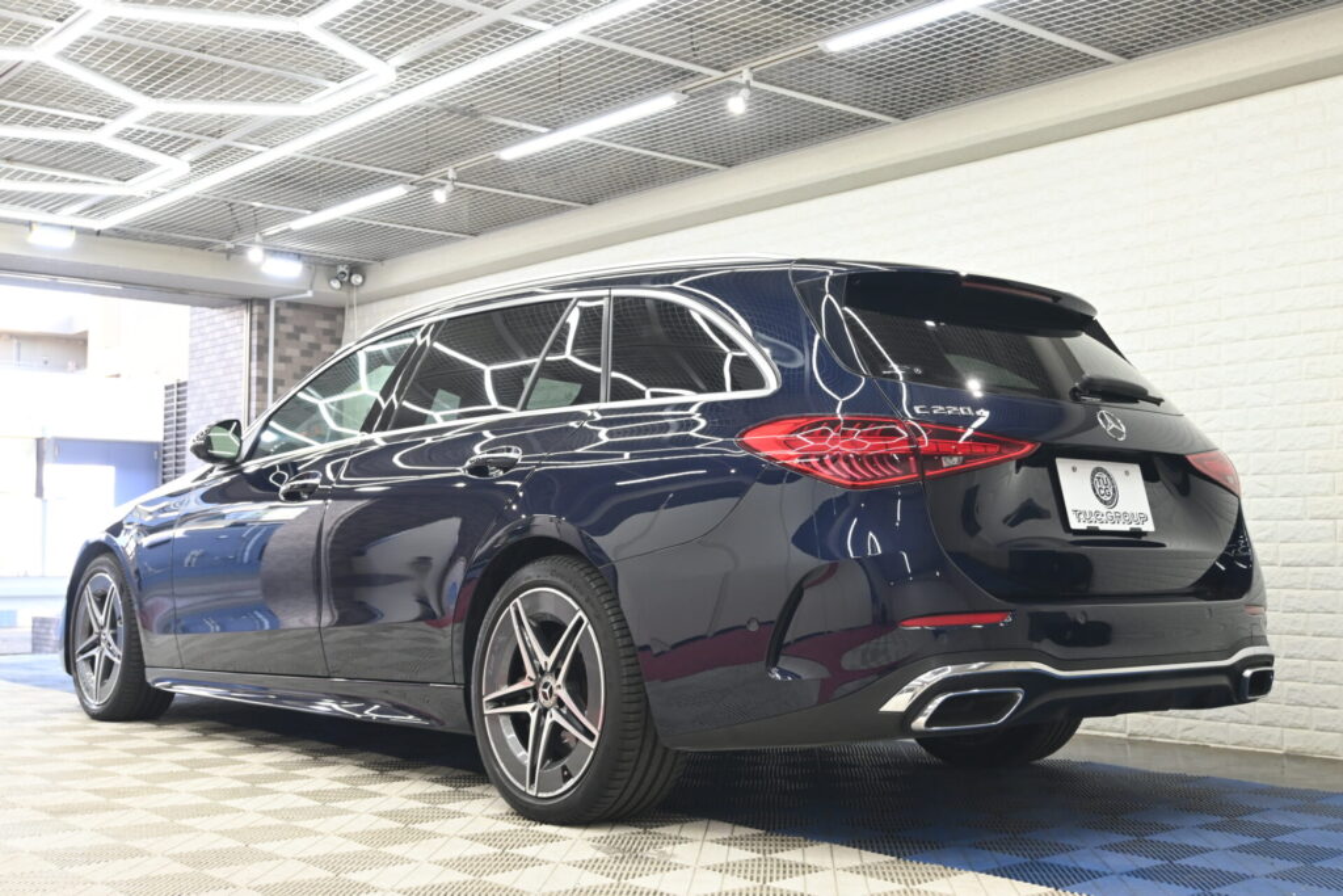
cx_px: 672
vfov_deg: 33.6
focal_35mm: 40
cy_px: 448
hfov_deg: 48.7
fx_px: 1483
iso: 640
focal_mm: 26.5
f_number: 5
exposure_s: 1/100
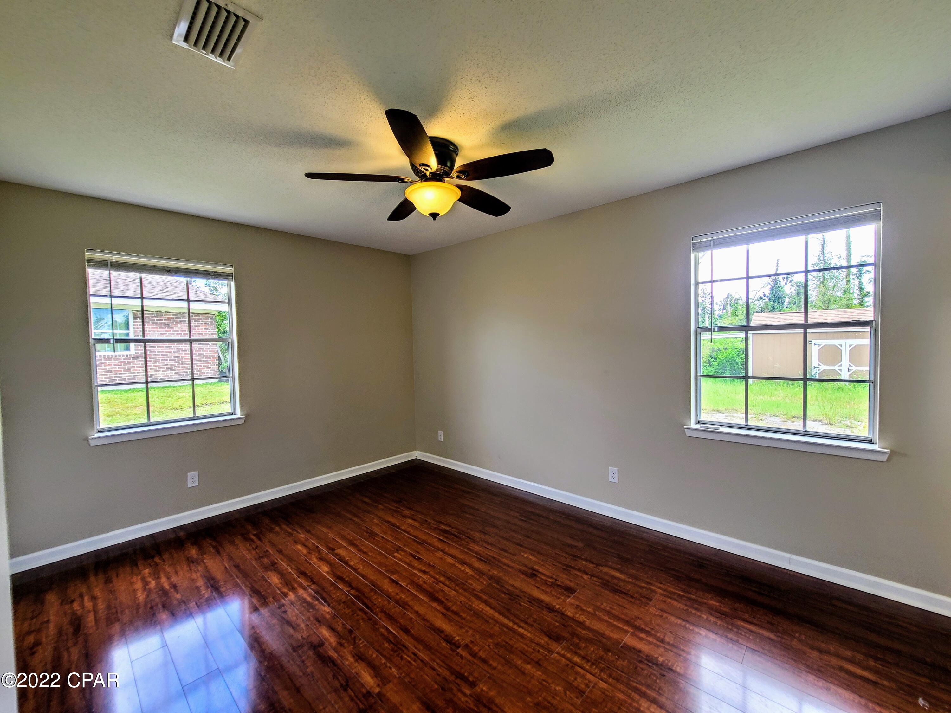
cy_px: 356
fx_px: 357
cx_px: 476
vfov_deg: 89.9
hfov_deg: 106.2
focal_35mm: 13
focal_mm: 2.2
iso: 80
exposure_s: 1/120
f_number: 2.2
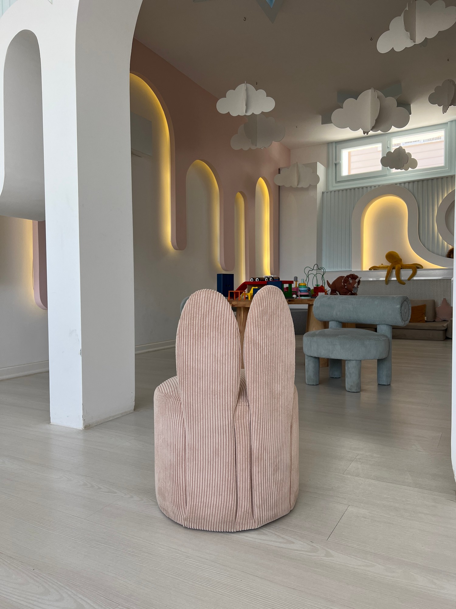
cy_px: 304
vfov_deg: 67.3
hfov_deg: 53.1
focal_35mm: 26
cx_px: 228
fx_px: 457
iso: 50
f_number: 1.5
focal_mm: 5.7
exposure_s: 1/370
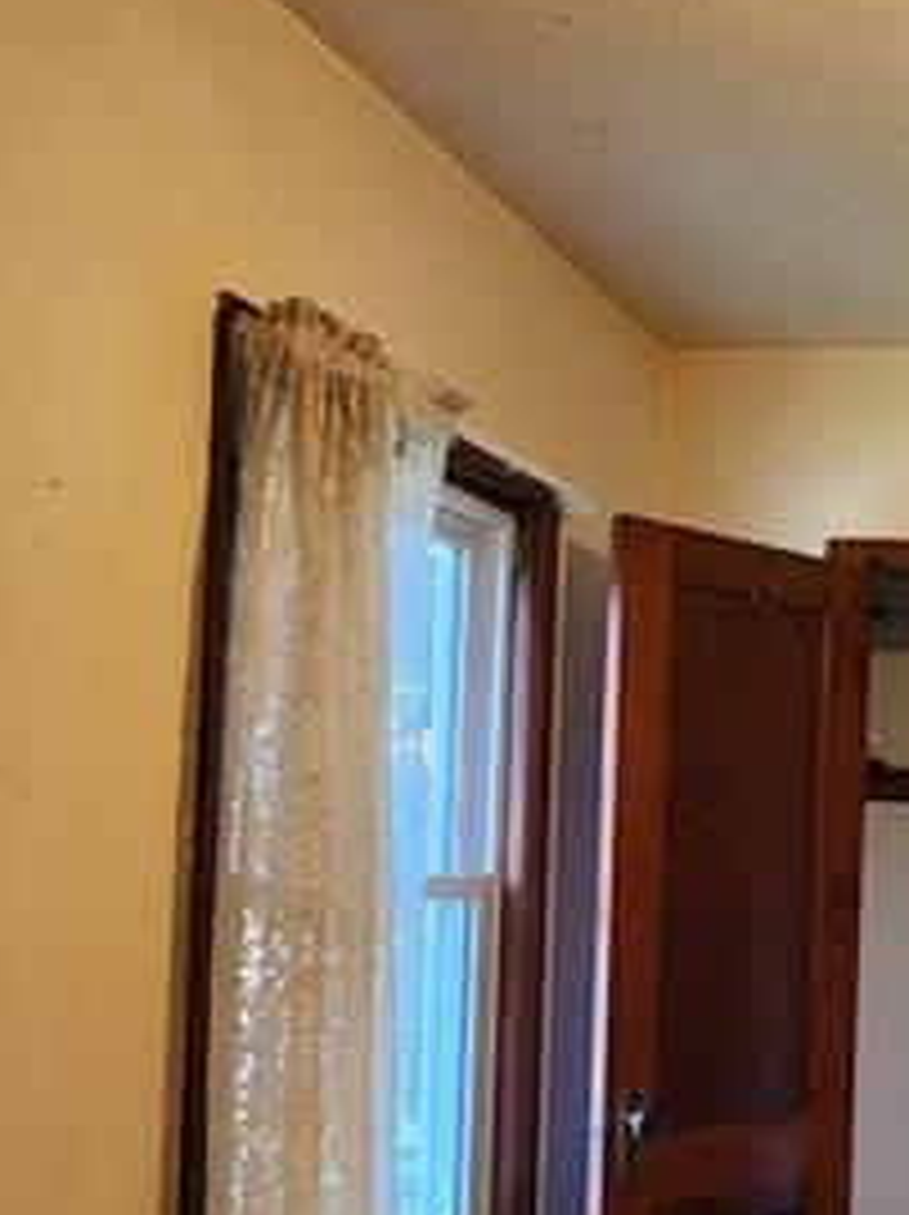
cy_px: 873
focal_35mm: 37
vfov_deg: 48.7
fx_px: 1298
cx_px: 1004
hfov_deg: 33.6
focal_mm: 2.2
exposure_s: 1/30
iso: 500
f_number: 2.2
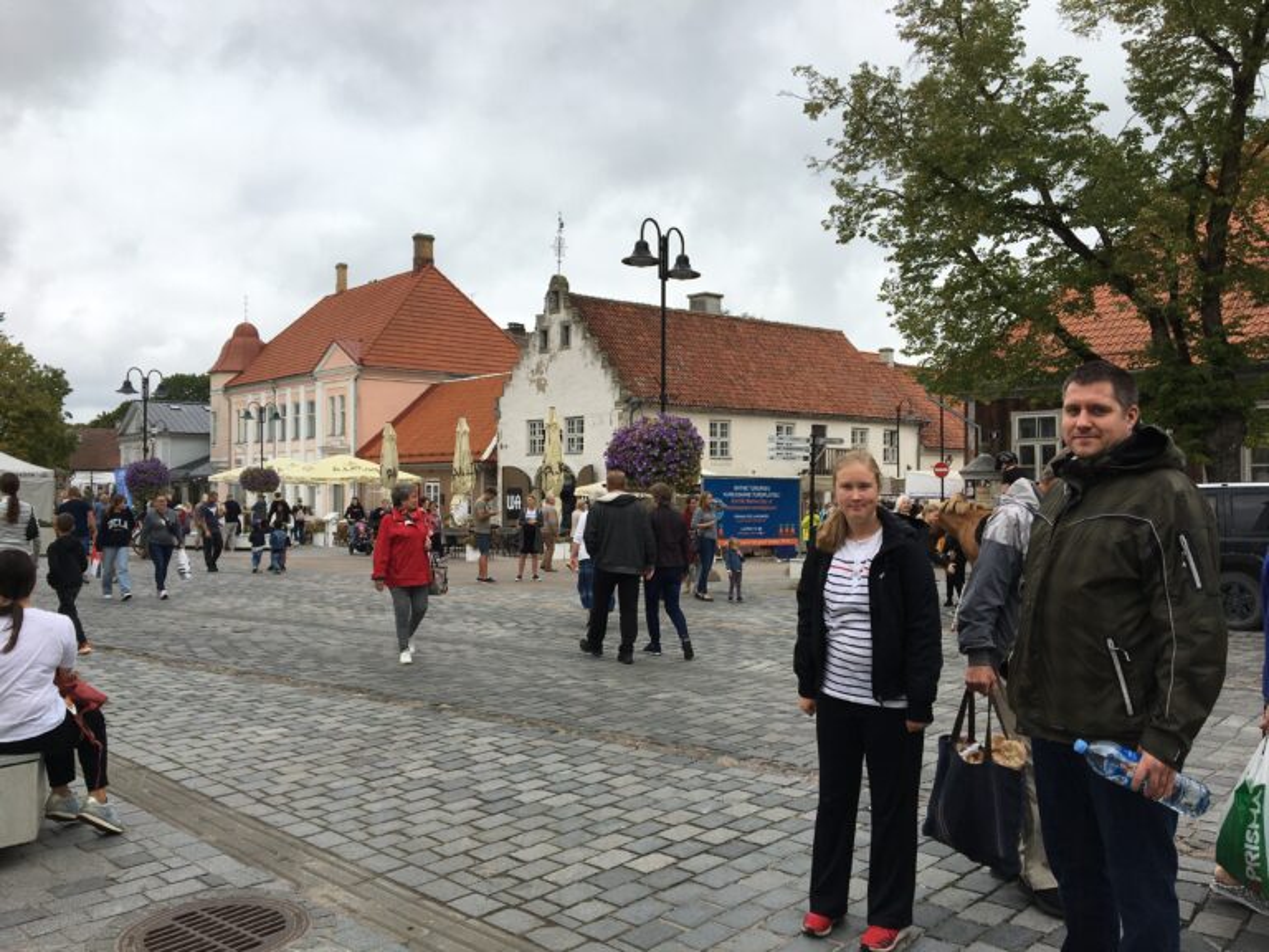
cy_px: 476
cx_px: 634
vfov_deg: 48.2
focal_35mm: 29
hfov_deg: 61.7
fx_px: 1063
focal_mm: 4.15
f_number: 2.2
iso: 25
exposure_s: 1/916
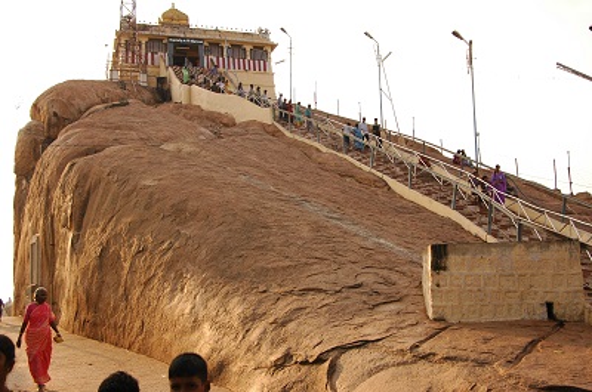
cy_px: 196
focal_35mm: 36
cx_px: 296
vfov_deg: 36.7
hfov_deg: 53.2
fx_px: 591
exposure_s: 1/800
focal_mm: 24
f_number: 4
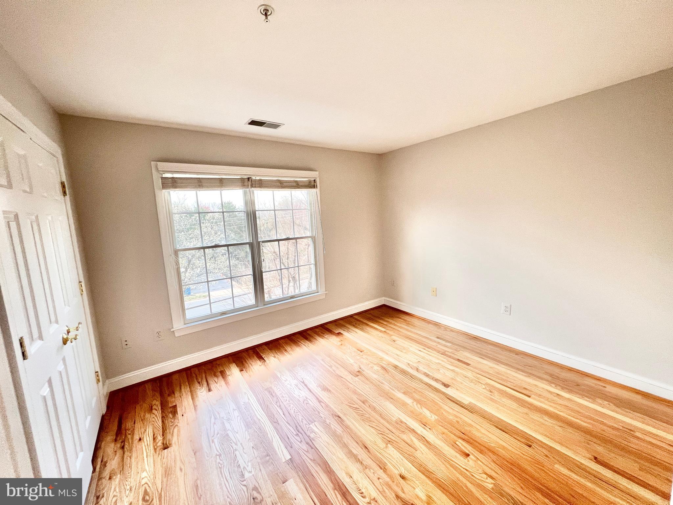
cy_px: 252
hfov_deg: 106.2
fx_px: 253
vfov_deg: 89.9
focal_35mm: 13
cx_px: 336
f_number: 1.8
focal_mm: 1.57
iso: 100
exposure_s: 1/120
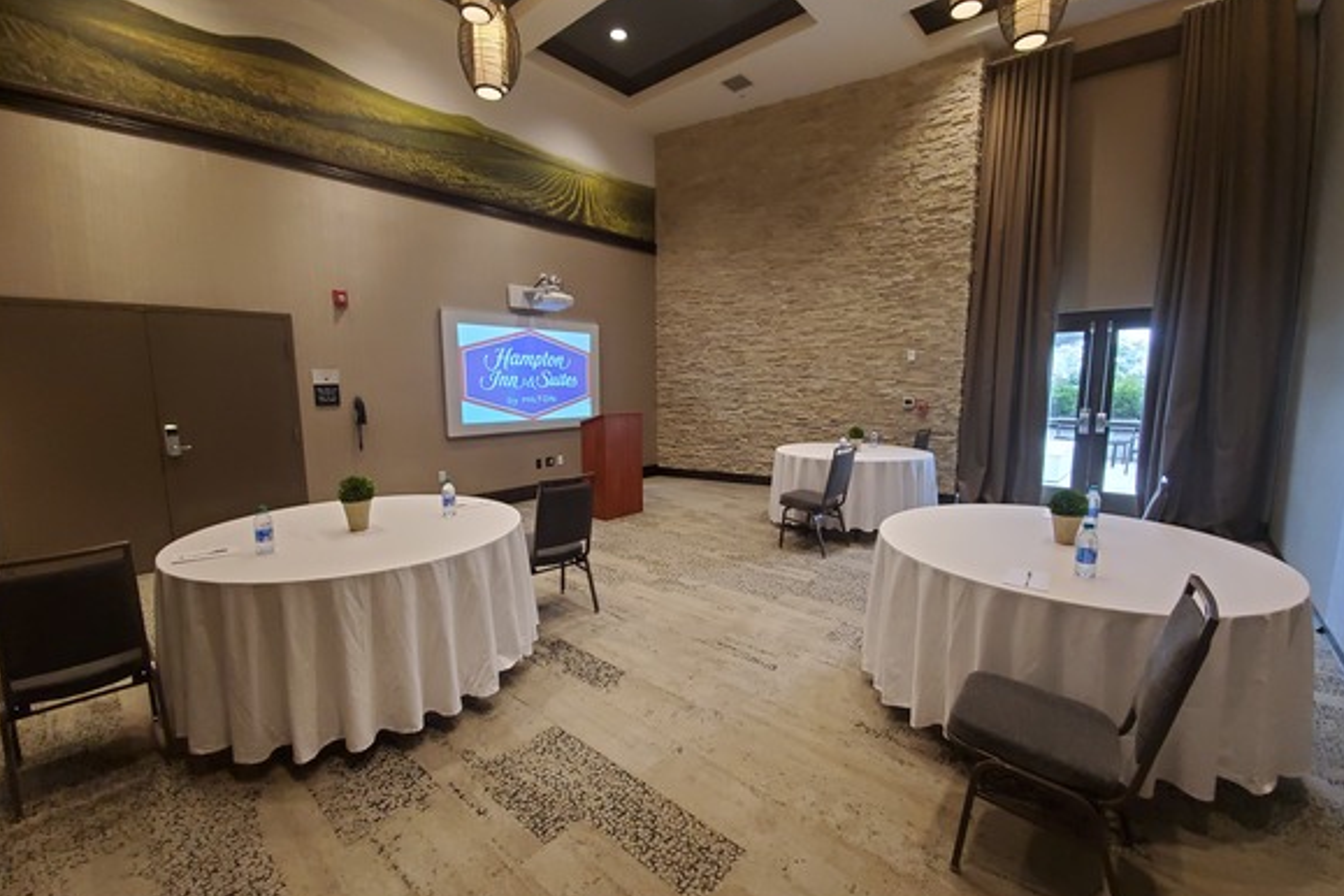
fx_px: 523
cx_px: 671
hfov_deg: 104.3
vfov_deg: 81.2
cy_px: 450
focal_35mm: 14
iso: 320
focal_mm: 1.8
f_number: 2.2
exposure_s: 1/59
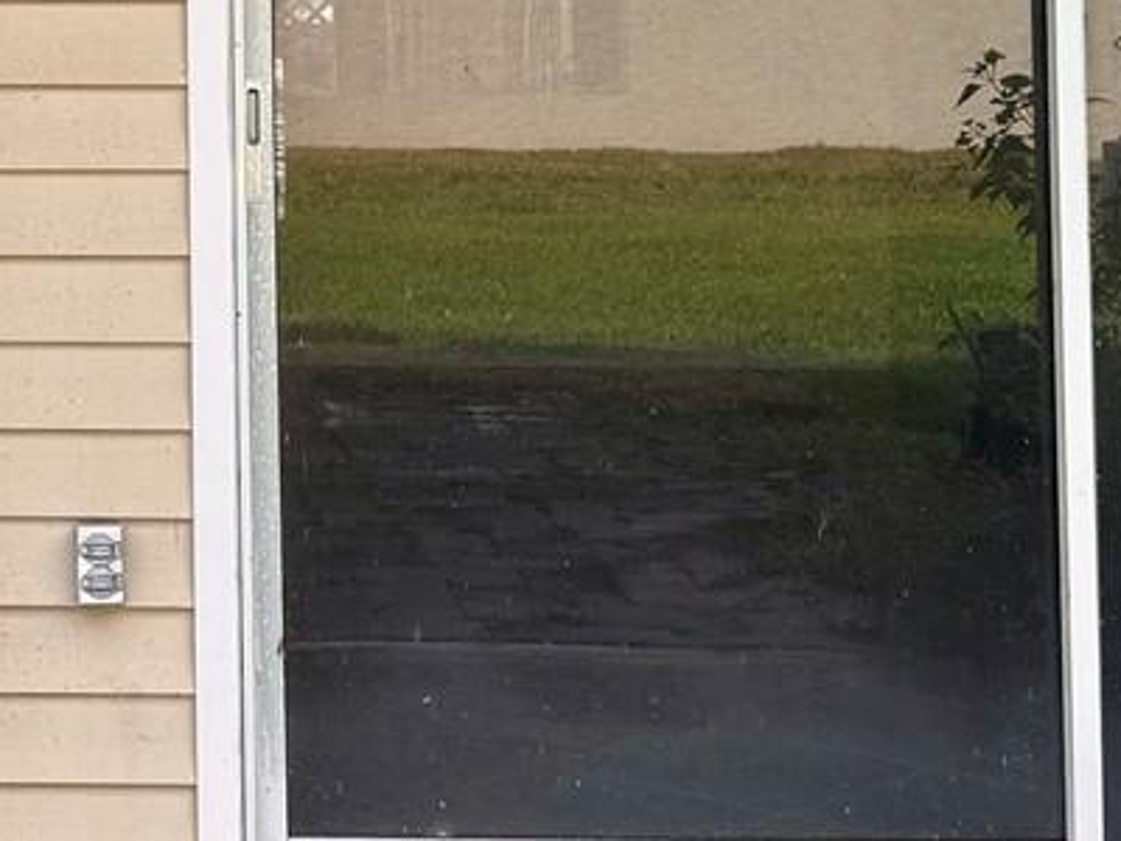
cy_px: -143
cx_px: -92
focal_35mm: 96
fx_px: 3109
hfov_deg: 19.6
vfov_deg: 14.9
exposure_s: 1/1010
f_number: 1.78
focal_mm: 6.76
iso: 80
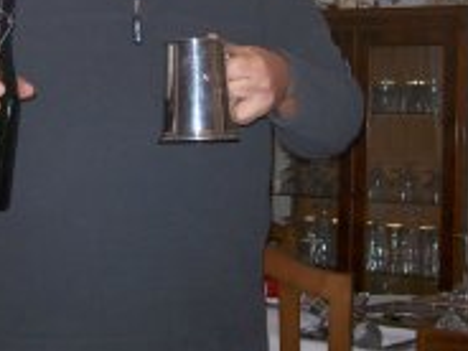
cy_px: -14
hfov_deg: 22.0
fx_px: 1190
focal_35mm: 88
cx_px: 109
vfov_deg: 16.4
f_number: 2.7
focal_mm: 6
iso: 80
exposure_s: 1/64
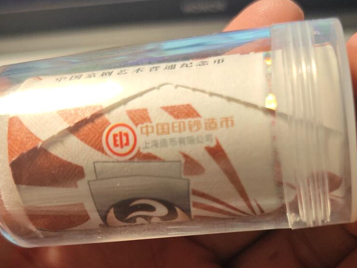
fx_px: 505
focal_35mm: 49
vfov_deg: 29.4
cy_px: 189
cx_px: 234
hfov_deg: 38.5
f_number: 1.6
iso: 160
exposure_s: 1/100
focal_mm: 5.4
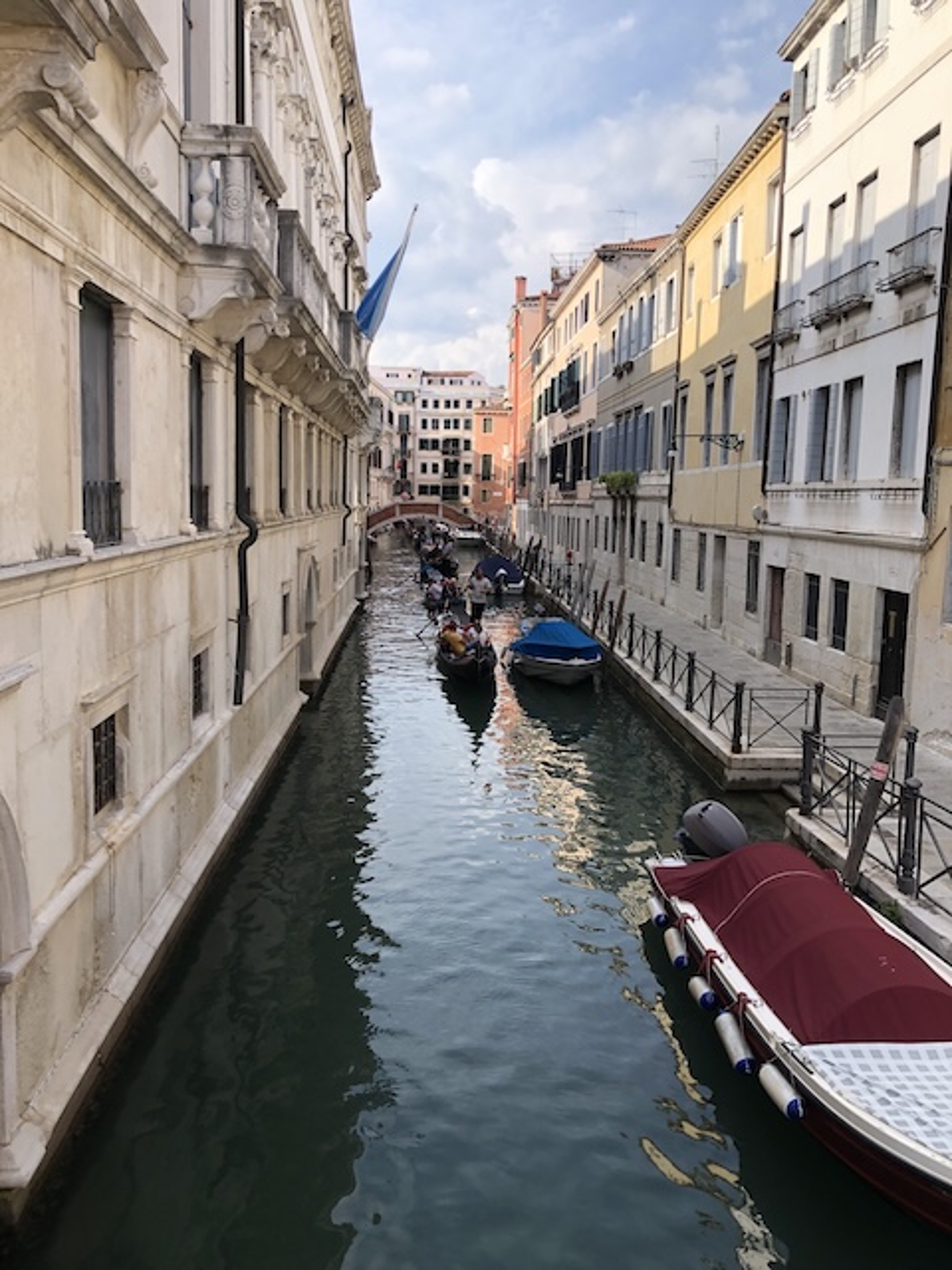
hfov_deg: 49.7
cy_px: 635
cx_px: 476
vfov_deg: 63.4
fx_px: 1027
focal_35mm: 28
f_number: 1.8
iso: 20
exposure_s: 1/852
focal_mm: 4
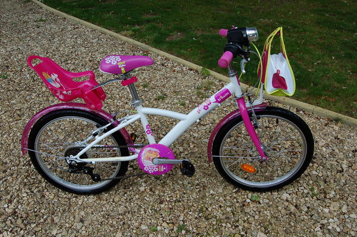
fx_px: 267
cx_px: 178
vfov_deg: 47.8
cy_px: 118
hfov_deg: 67.5
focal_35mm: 27
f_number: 7.1
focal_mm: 18
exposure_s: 1/200
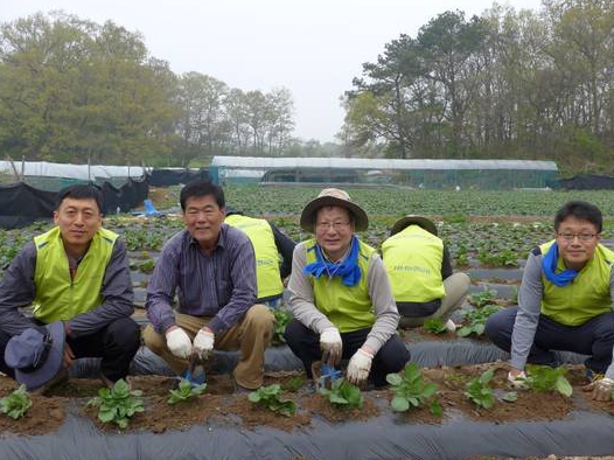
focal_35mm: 32
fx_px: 567
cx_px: 314
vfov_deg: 44.1
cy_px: 241
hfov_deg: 56.8
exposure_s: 1/800
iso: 80
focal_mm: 6
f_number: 2.8
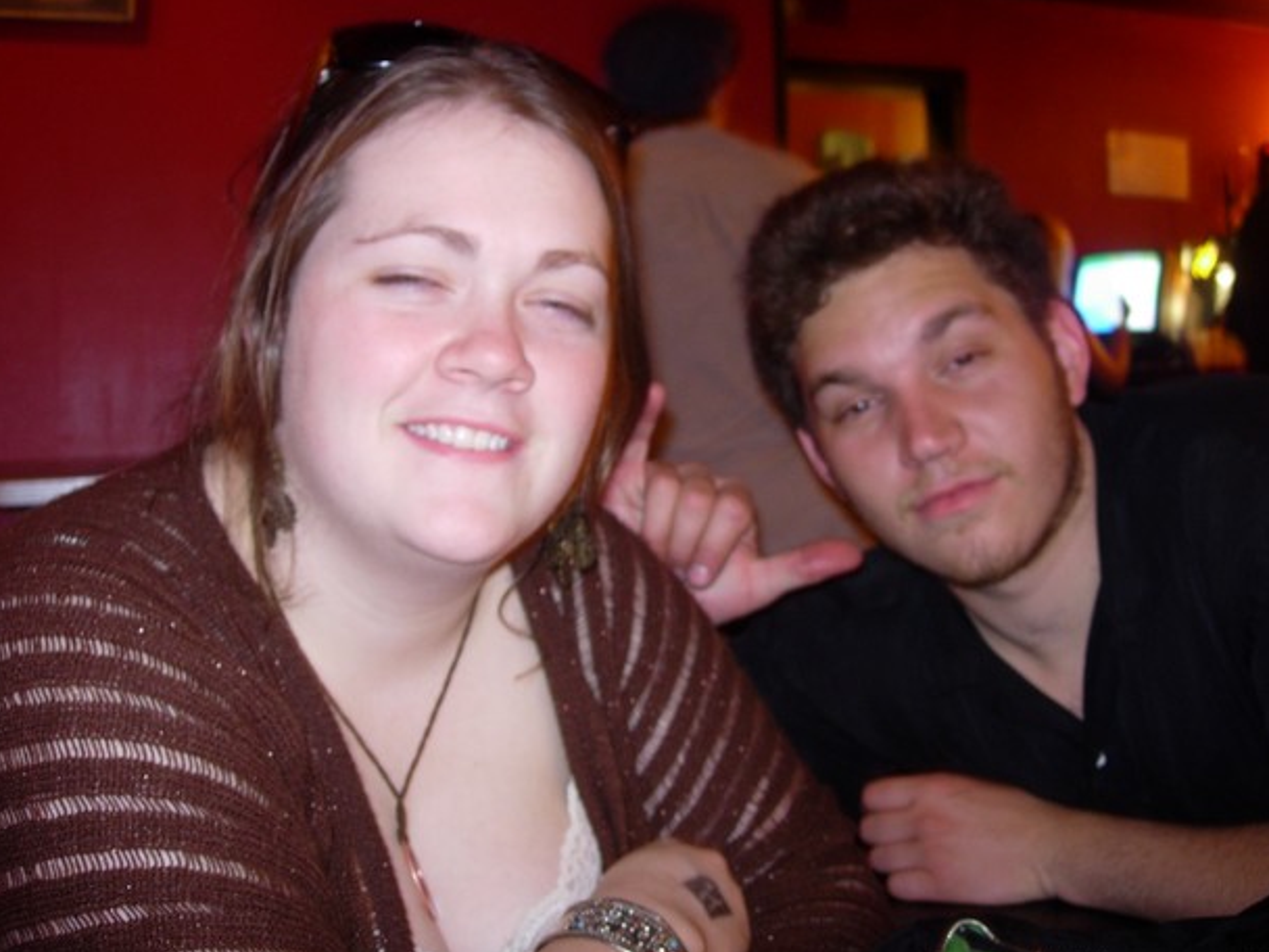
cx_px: 657
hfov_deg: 46.8
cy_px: 461
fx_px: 1466
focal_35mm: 40
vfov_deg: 36.0
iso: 79
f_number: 2.8
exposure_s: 1
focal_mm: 7.8
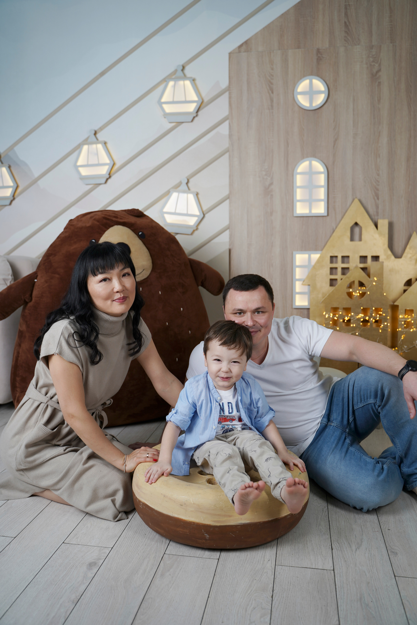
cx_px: 208
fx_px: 486
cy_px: 312
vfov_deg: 65.5
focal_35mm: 28
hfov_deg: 46.4
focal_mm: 28
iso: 100
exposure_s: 1/160
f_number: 3.2
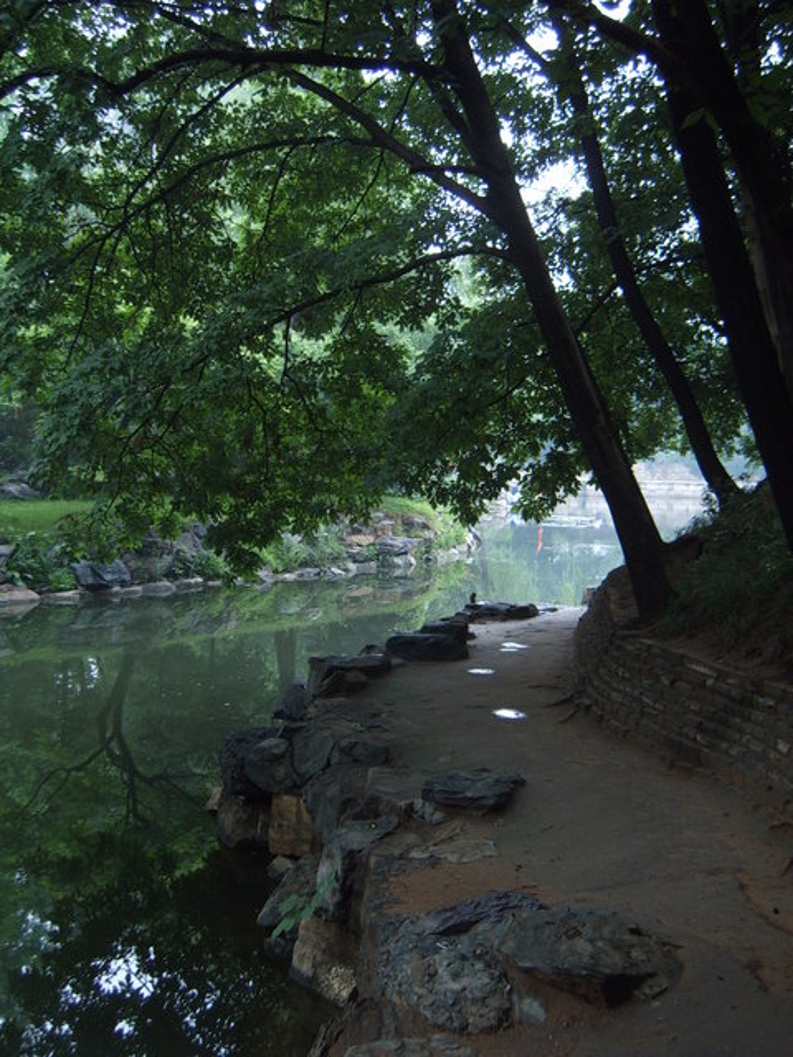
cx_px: 396
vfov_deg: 40.4
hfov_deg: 30.9
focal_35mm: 47
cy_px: 528
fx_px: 1436
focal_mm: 7.8
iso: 63
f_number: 3.2
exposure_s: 1/45
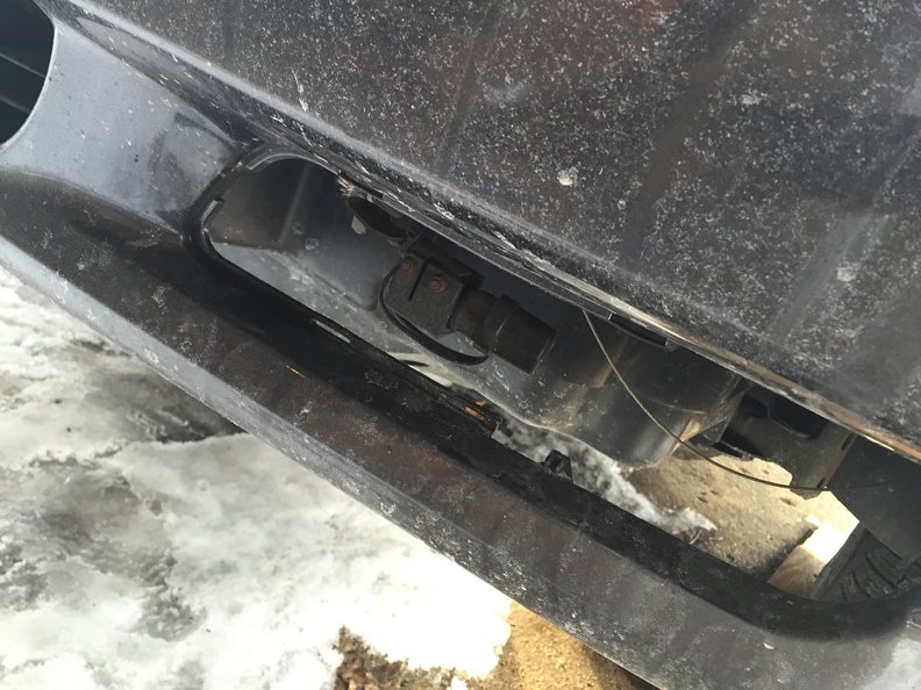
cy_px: 345
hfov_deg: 61.7
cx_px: 460
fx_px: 772
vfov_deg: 48.2
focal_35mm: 29
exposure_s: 1/30
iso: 64
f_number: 2.2
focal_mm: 4.15
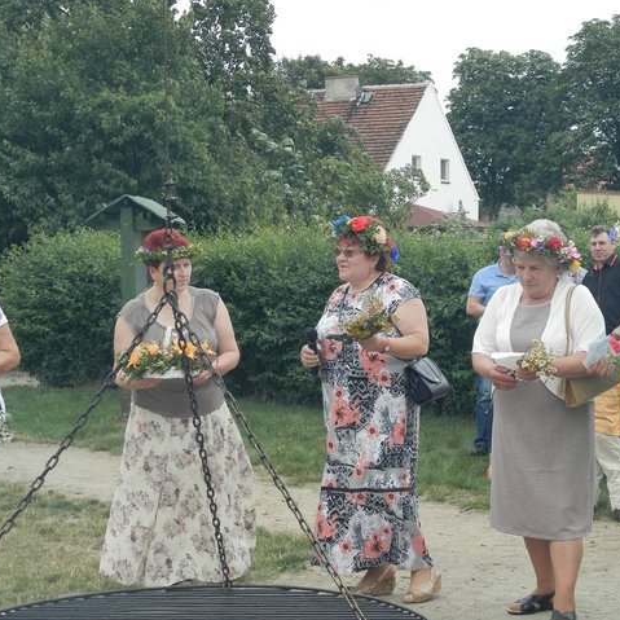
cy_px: 313
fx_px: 1337
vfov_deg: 26.1
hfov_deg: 26.0
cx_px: 406
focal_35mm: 66
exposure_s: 1/320
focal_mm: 9.9
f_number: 3.8
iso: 80
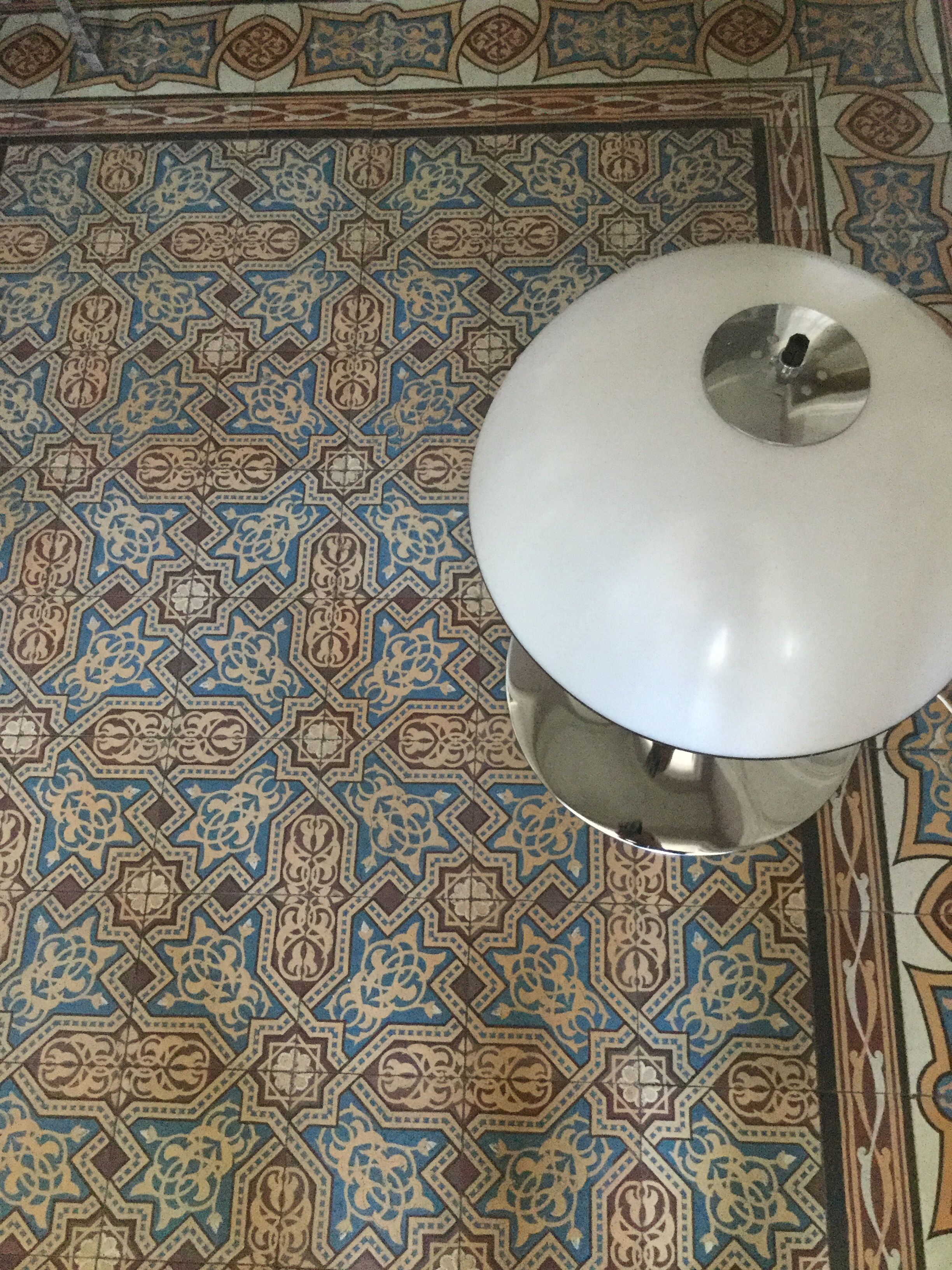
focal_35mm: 31
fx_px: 1137
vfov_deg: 58.4
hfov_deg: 45.4
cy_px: 635
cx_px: 476
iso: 250
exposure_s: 1/25
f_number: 2.4
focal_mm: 3.3
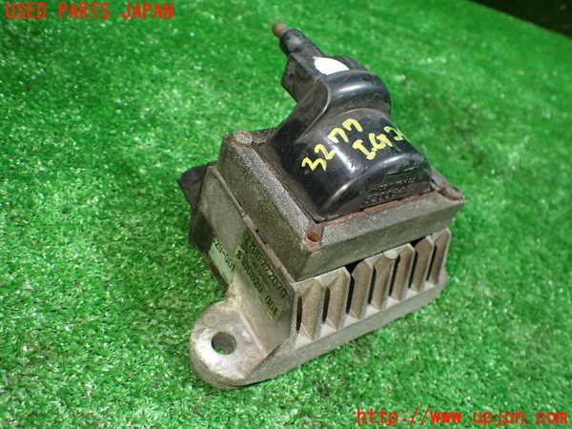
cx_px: 286
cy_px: 214
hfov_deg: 60.0
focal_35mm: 30
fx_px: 496
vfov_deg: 46.8
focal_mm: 5.4
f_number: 2.3
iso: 800
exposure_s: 1/80
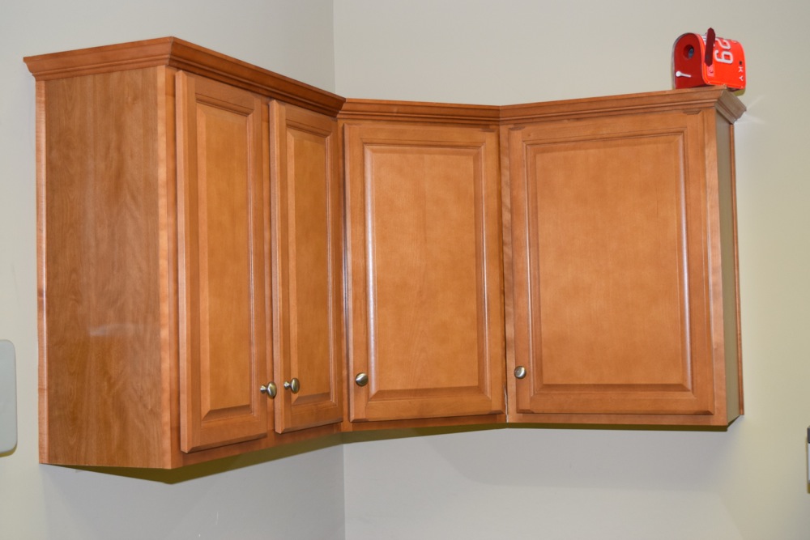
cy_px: 270
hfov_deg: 37.8
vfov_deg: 25.8
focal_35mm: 52
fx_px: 1181
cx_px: 405
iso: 800
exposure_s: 1/100
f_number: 4.8
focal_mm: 35
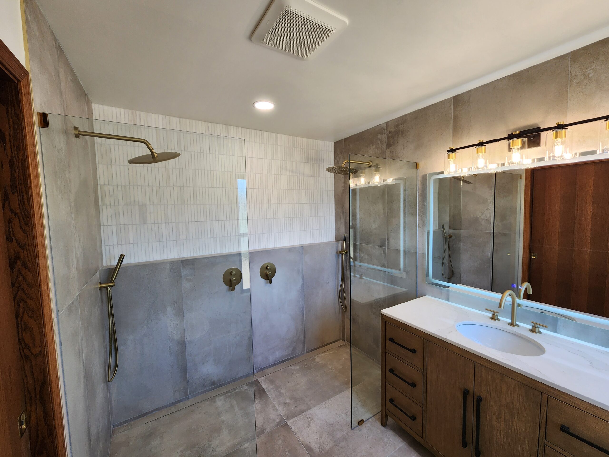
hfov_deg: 106.2
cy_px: 228
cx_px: 304
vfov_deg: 89.9
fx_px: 229
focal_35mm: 13
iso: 80
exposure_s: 1/120
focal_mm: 2.2
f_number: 2.2
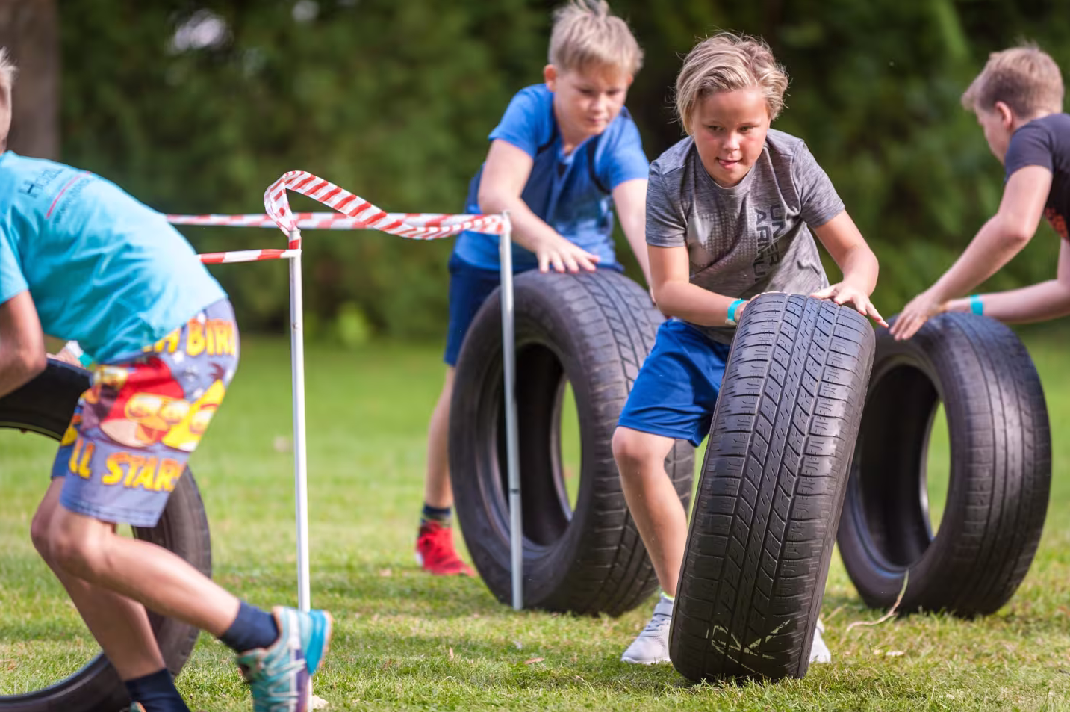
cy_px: 356
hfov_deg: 10.2
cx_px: 534
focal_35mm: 201
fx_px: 5969
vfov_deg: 6.8
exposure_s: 1/500
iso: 500
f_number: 2.8
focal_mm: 200
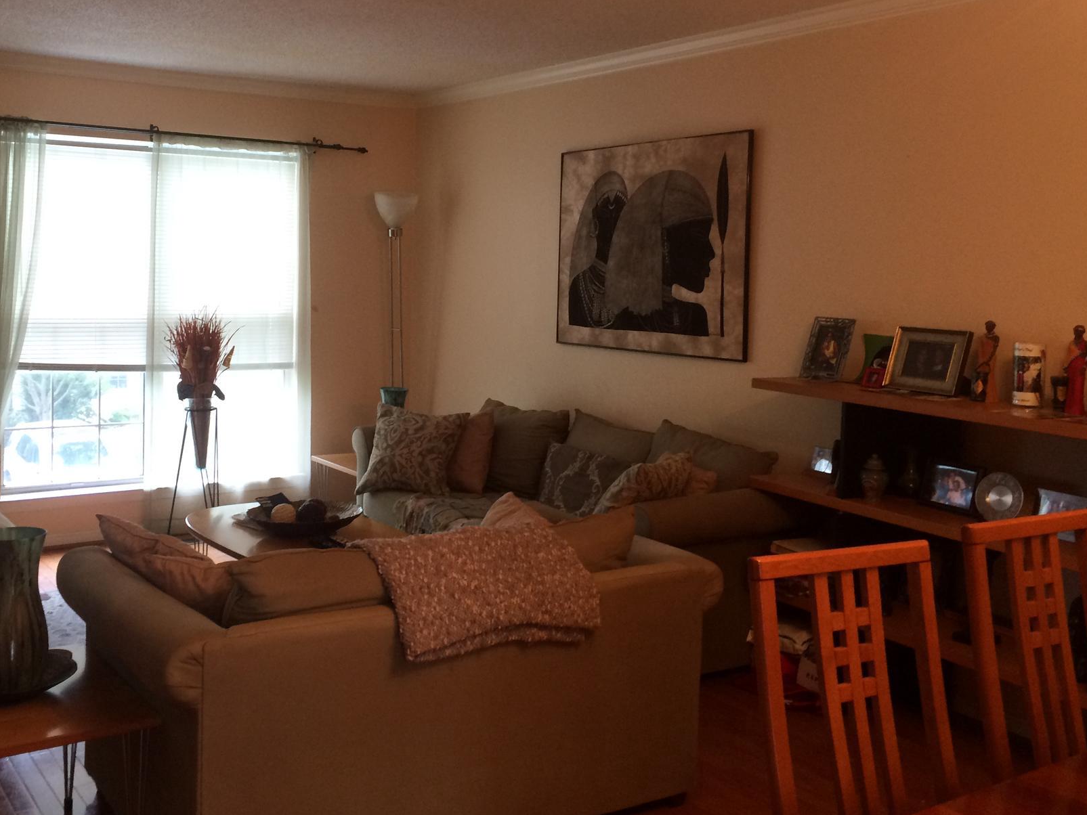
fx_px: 1162
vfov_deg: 38.5
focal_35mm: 37
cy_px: 334
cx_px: 443
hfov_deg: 49.9
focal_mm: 4.15
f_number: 2.2
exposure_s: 1/30
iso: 100
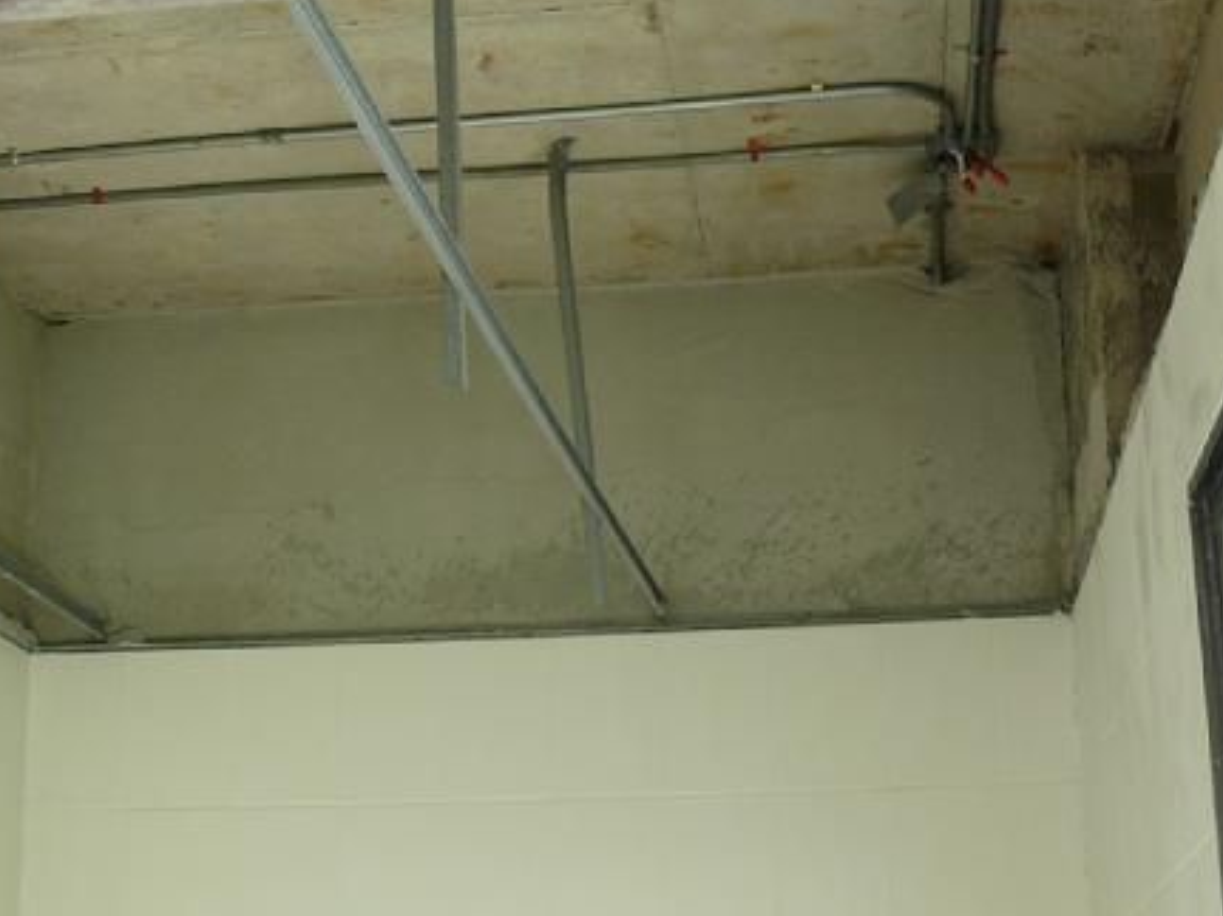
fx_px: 2296
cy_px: 434
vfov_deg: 22.6
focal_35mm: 65
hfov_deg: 29.8
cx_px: 516
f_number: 4
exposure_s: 1/8
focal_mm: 7.4
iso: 100
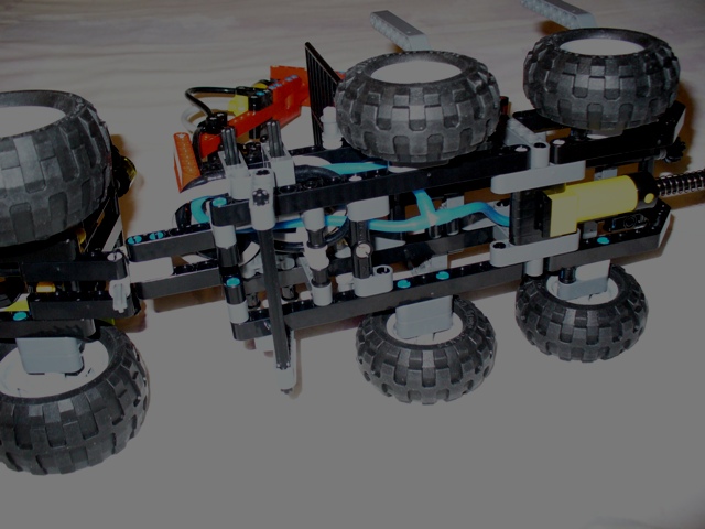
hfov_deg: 50.1
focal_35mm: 37
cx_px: 352
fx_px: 754
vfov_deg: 38.7
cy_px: 264
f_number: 2.8
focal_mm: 6.1
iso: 400
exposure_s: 1/60
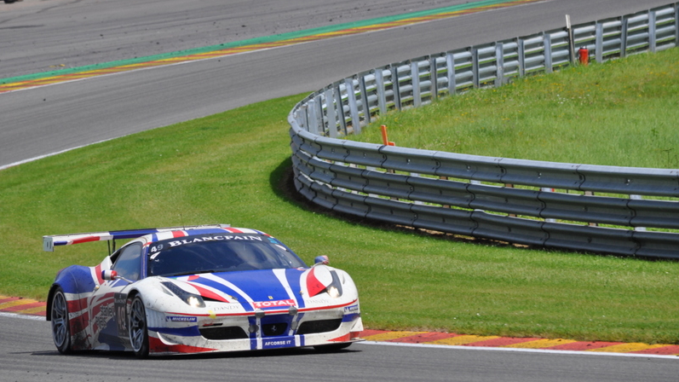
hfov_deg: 4.6
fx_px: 8515
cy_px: 180
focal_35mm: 473
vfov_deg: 2.6
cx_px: 339
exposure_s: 1/1250
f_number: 9
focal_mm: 300
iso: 320
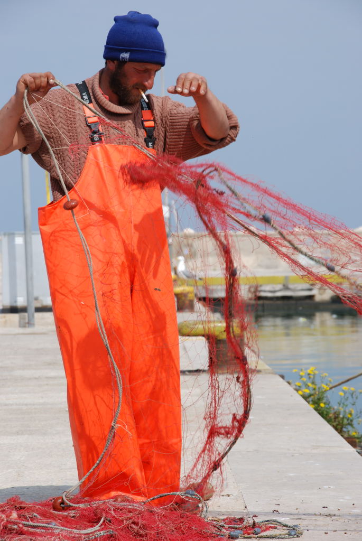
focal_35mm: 117
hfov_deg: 11.7
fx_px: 1760
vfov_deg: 17.5
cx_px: 181
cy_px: 270
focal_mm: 78
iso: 100
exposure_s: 1/250
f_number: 9
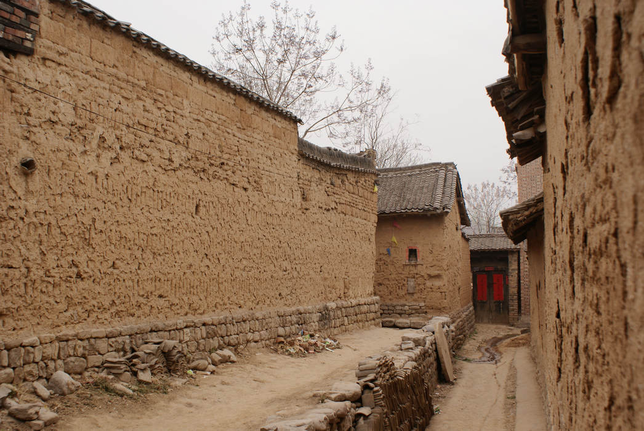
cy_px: 216
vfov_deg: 34.3
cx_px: 322
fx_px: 698
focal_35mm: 39
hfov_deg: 49.5
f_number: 7.1
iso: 100
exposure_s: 1/80
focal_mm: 26
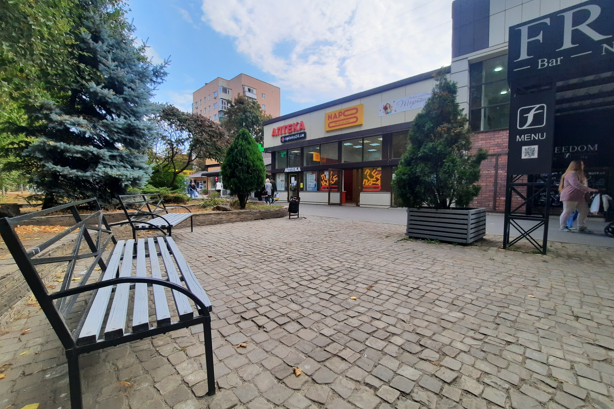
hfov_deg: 104.3
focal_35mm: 14
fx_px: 239
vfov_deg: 81.2
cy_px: 211
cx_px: 310
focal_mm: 1.74
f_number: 2.2
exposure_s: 1/560
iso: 40
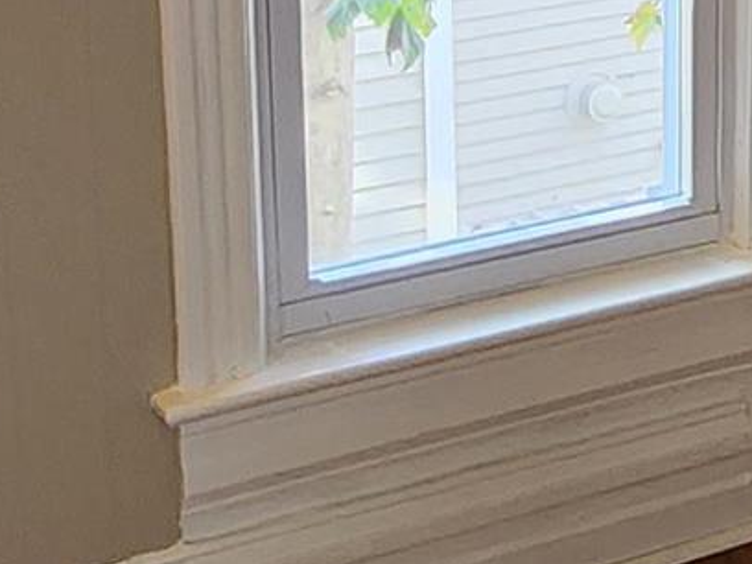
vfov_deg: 14.9
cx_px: 828
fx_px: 2129
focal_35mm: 98
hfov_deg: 19.2
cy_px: 26
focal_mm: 2.2
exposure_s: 1/60
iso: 320
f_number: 2.2
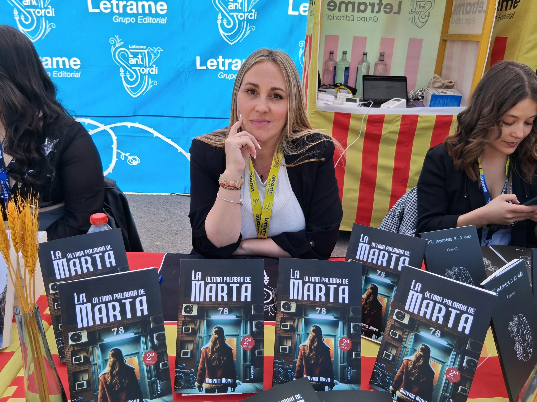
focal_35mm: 26
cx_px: 268
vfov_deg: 53.1
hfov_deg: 67.3
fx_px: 403
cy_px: 201
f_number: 1.8
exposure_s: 1/159
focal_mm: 3.98
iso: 25
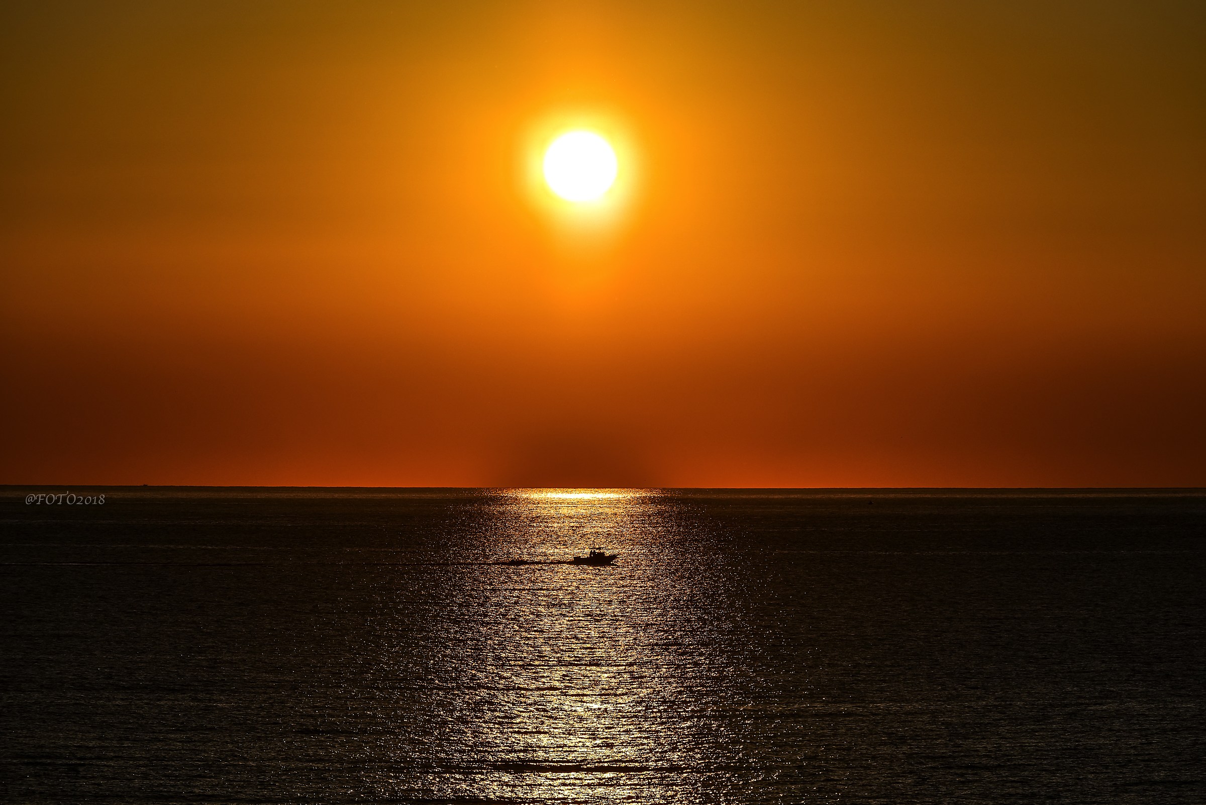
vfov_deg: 6.9
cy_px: 402
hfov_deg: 10.3
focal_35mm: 200
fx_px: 6702
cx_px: 603
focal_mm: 200
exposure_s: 1/3200
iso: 100
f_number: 8
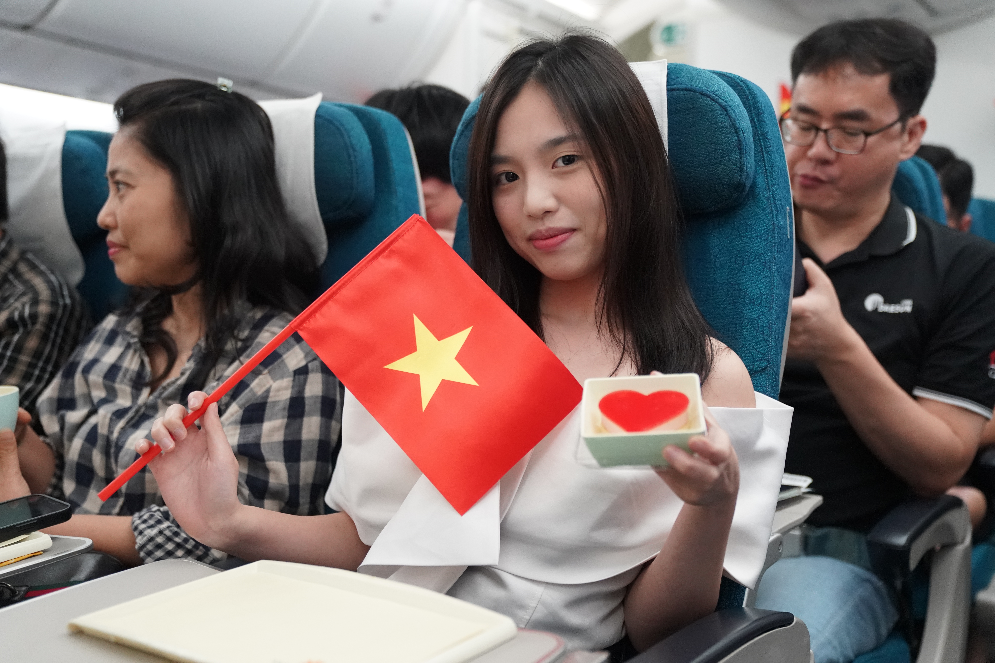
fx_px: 1105
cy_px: 332
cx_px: 498
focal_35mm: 40
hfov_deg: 48.5
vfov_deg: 33.4
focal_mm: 40
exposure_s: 1/160
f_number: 2.8
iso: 6400
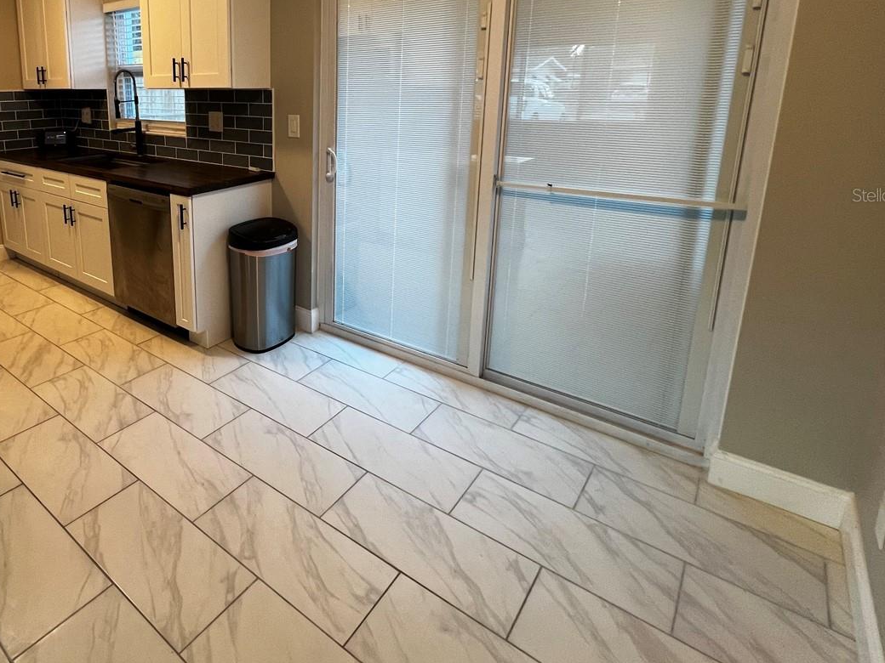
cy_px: 195
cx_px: 252
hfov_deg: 77.3
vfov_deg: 63.4
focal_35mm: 20
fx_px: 511
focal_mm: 1.57
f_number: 1.8
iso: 200
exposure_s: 1/60
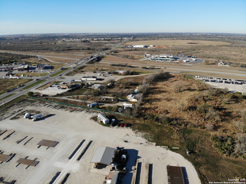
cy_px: 92
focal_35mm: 24
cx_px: 123
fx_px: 171
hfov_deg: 71.6
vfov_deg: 56.8
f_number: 2.8
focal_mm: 4.5
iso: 100
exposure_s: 1/904
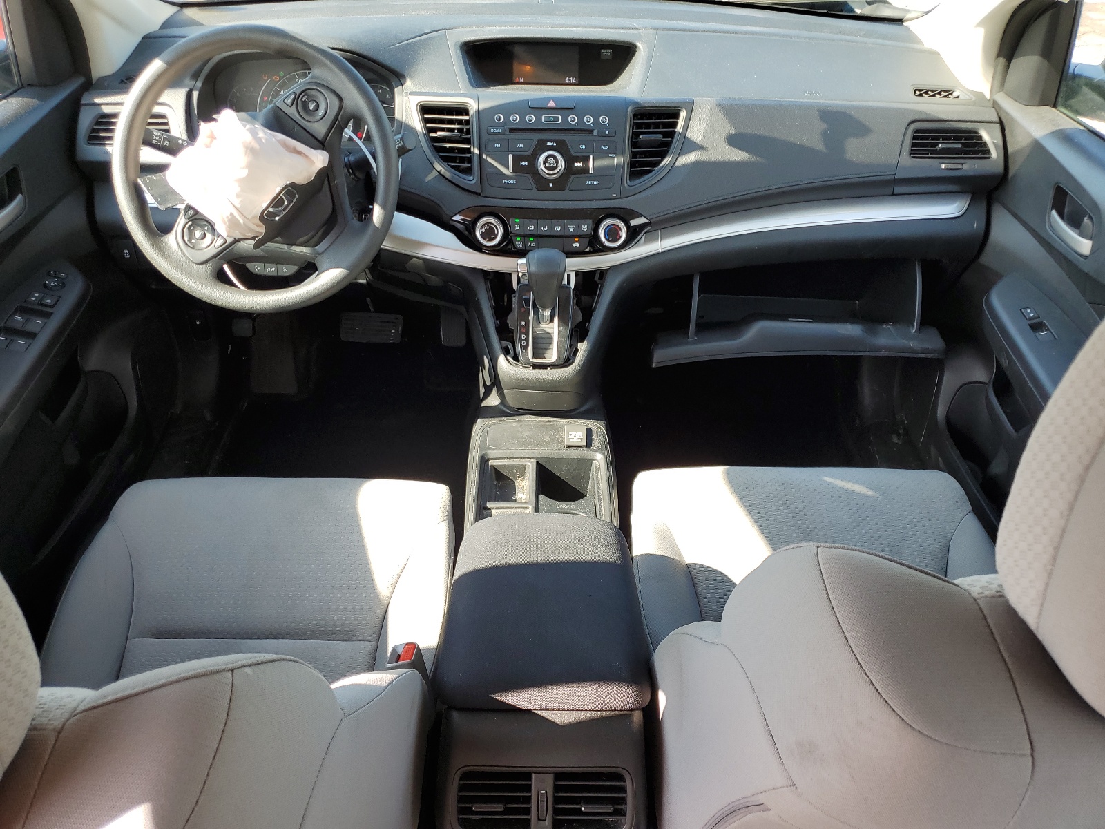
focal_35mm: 26
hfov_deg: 67.3
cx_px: 552
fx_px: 830
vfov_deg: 53.1
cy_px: 414
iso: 50
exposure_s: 1/286
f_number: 1.5
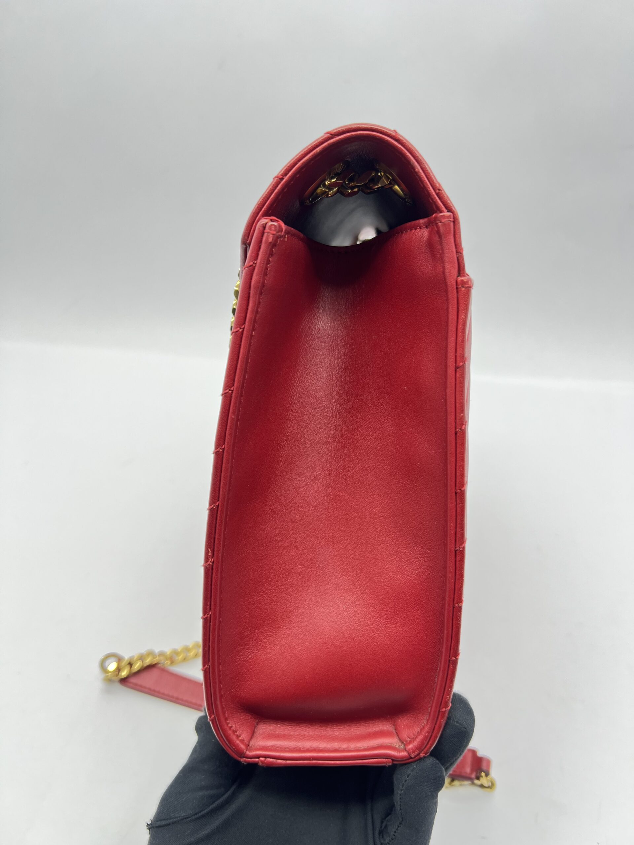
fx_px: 635
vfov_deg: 67.3
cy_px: 422
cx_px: 317
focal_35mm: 26
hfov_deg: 53.1
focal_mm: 5.7
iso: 80
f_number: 1.5
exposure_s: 1/100
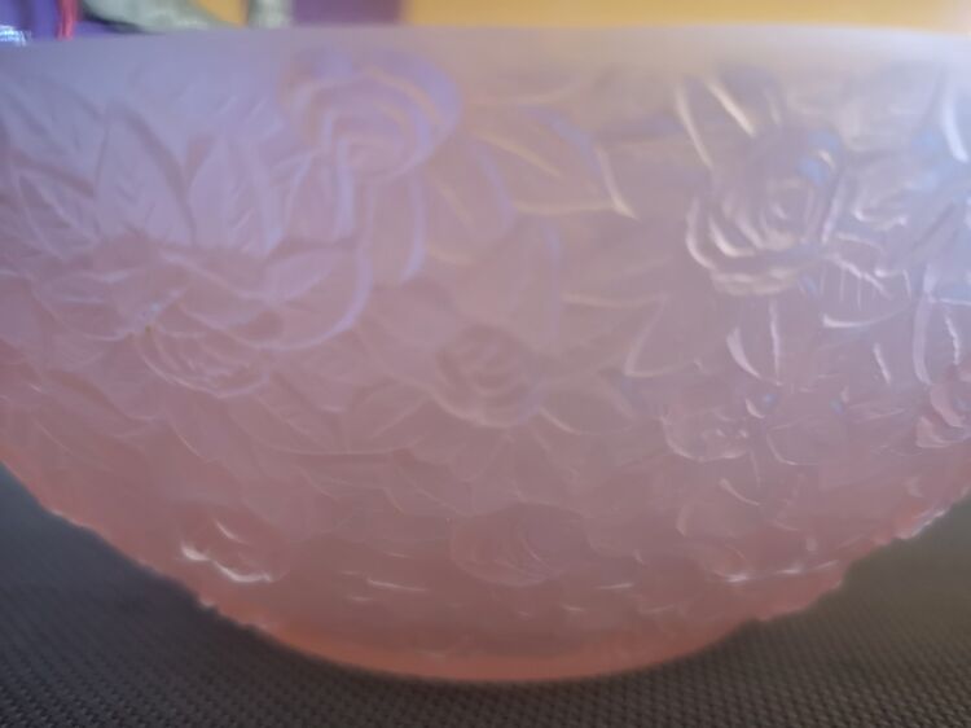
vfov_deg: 51.3
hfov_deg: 65.3
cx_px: 486
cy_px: 364
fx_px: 757
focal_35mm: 27
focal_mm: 5.58
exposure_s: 1/20
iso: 640
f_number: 1.8
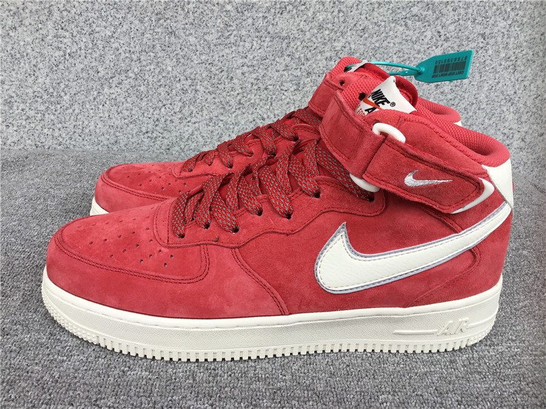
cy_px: 204
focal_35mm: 31
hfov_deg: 58.4
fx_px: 489
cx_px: 273
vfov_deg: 45.4
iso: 25
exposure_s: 1/100
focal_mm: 3.3
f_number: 2.4
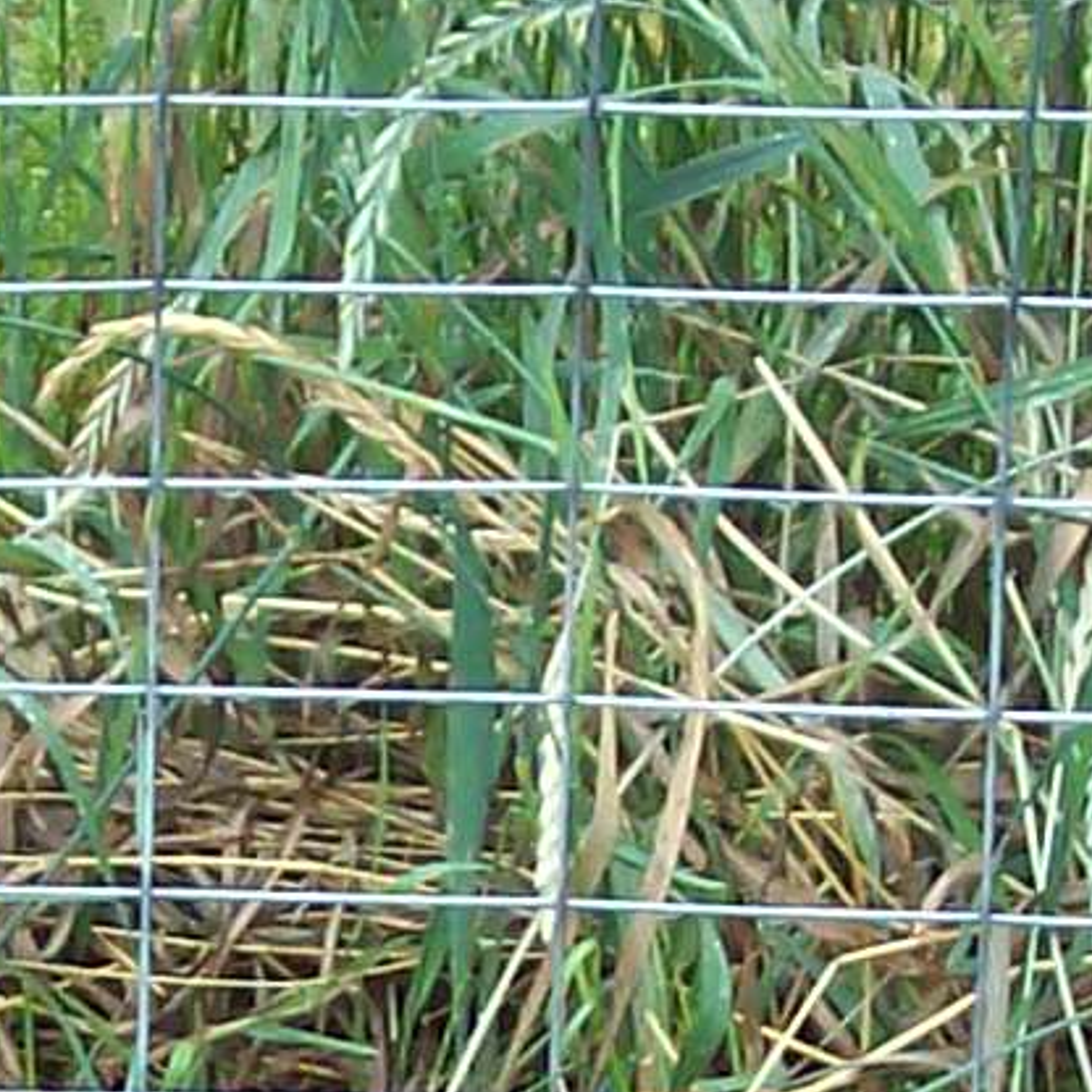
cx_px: 5
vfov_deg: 8.0
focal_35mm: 218
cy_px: 1142
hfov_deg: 8.0
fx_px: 7780
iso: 80
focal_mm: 6
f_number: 2.7
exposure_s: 1/184
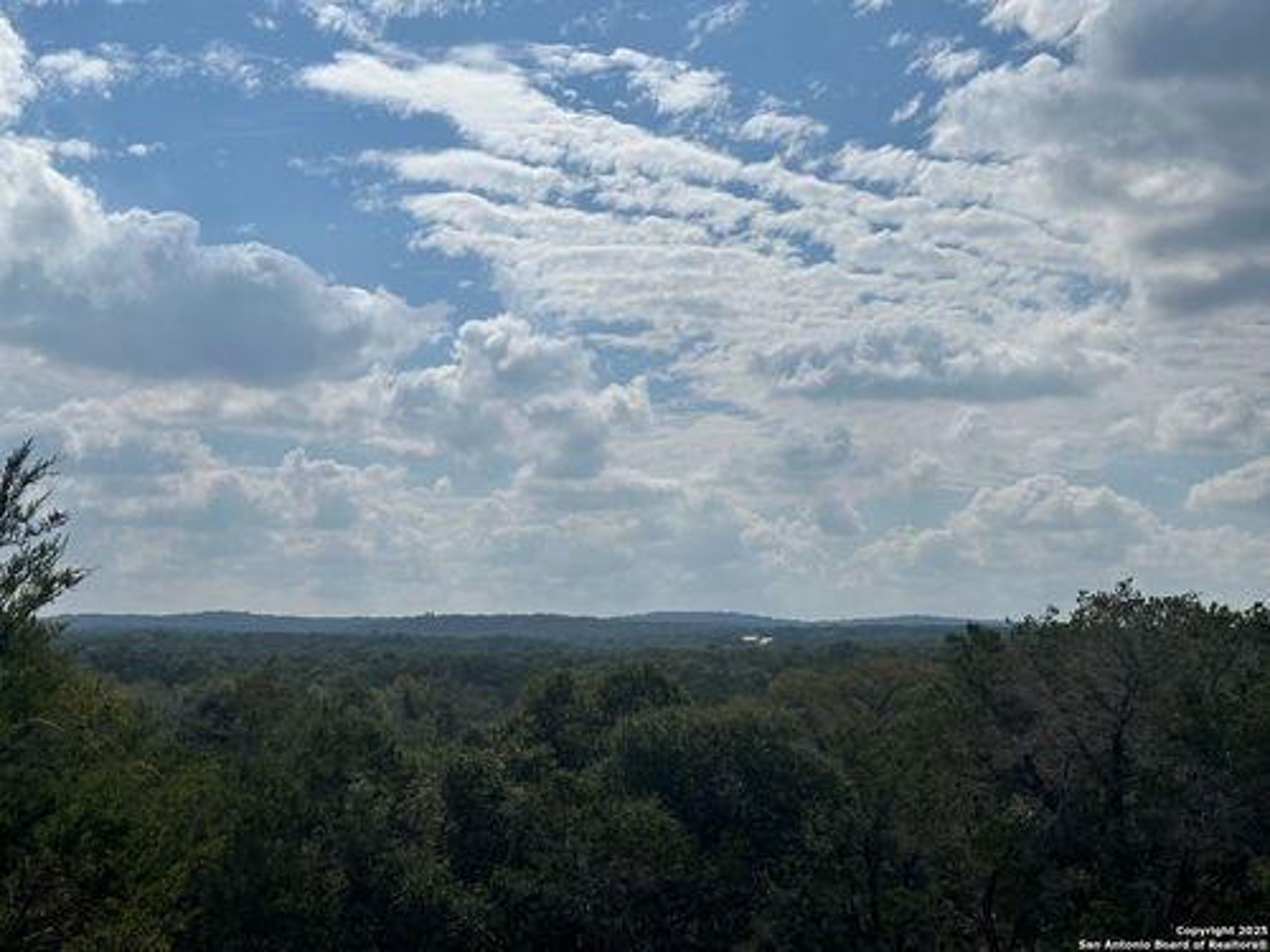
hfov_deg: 39.7
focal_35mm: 48
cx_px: 635
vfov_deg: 30.3
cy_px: 476
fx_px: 1761
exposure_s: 1/18868
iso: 50
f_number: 1.78
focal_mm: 6.86
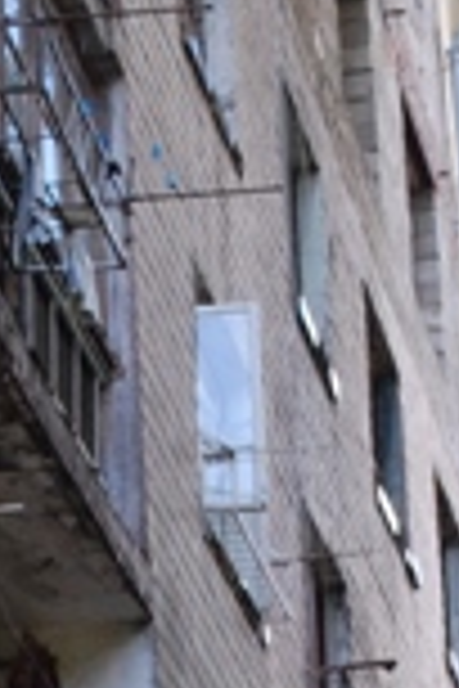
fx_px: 4609
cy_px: 953
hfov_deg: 5.7
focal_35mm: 241
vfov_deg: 8.4
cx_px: -83
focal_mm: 32
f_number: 5.6
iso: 250
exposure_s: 1/125
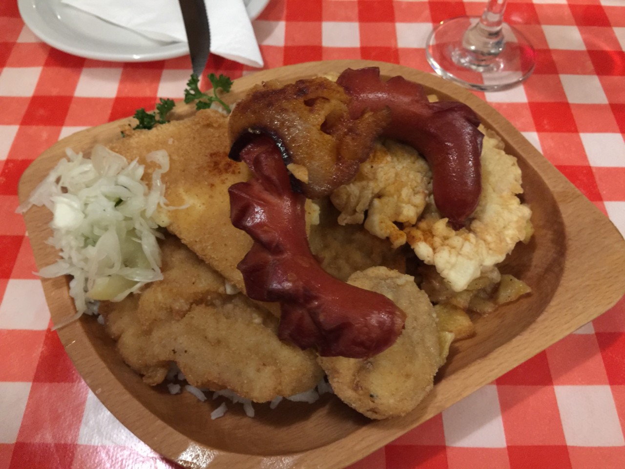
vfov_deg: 48.2
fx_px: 524
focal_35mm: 29
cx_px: 312
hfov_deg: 61.7
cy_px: 234
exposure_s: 1/4
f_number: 2.2
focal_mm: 4.15
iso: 125
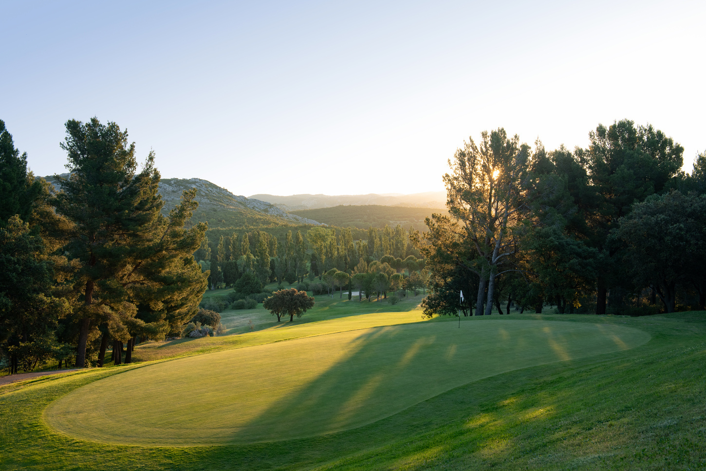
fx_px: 745
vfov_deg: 35.1
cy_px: 236
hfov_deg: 50.7
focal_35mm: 38
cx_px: 353
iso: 320
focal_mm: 38
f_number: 8
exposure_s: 1/80
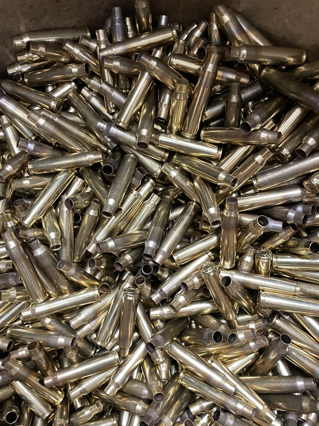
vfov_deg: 67.3
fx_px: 319
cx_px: 160
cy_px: 213
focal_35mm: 26
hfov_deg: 53.1
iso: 400
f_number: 1.6
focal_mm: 4.2
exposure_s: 1/60
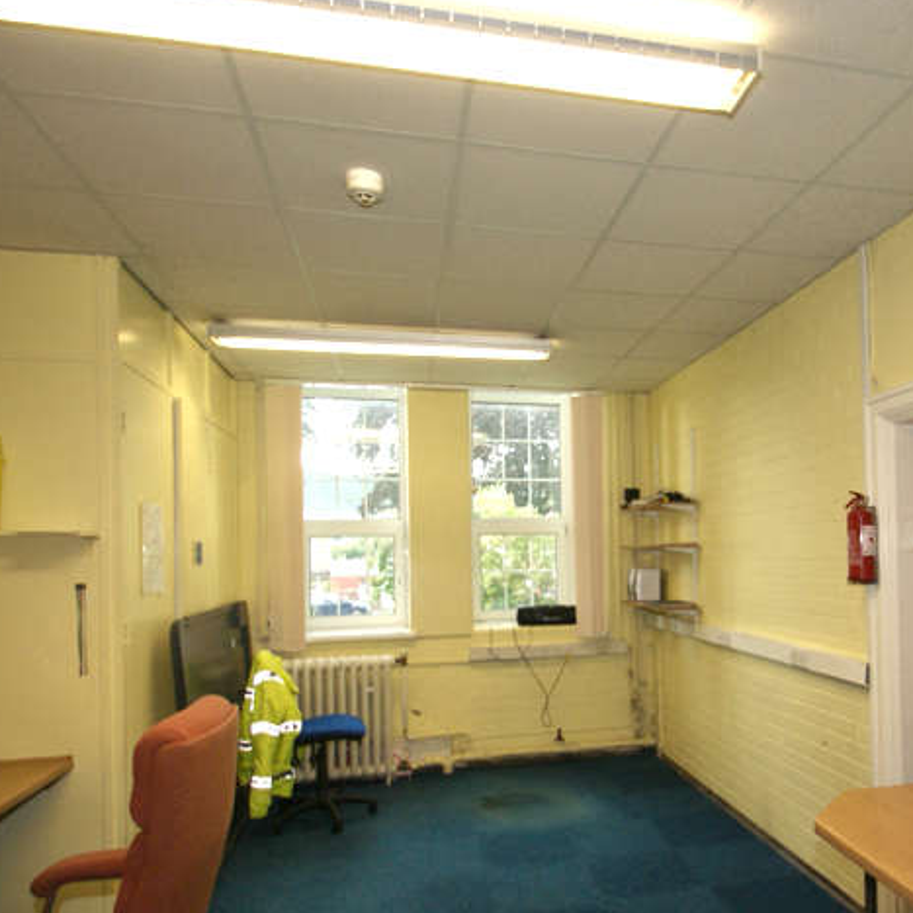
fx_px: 716
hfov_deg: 63.0
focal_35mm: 24
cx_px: 628
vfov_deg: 64.4
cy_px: 548
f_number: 5.6
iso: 400
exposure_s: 1/60
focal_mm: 10
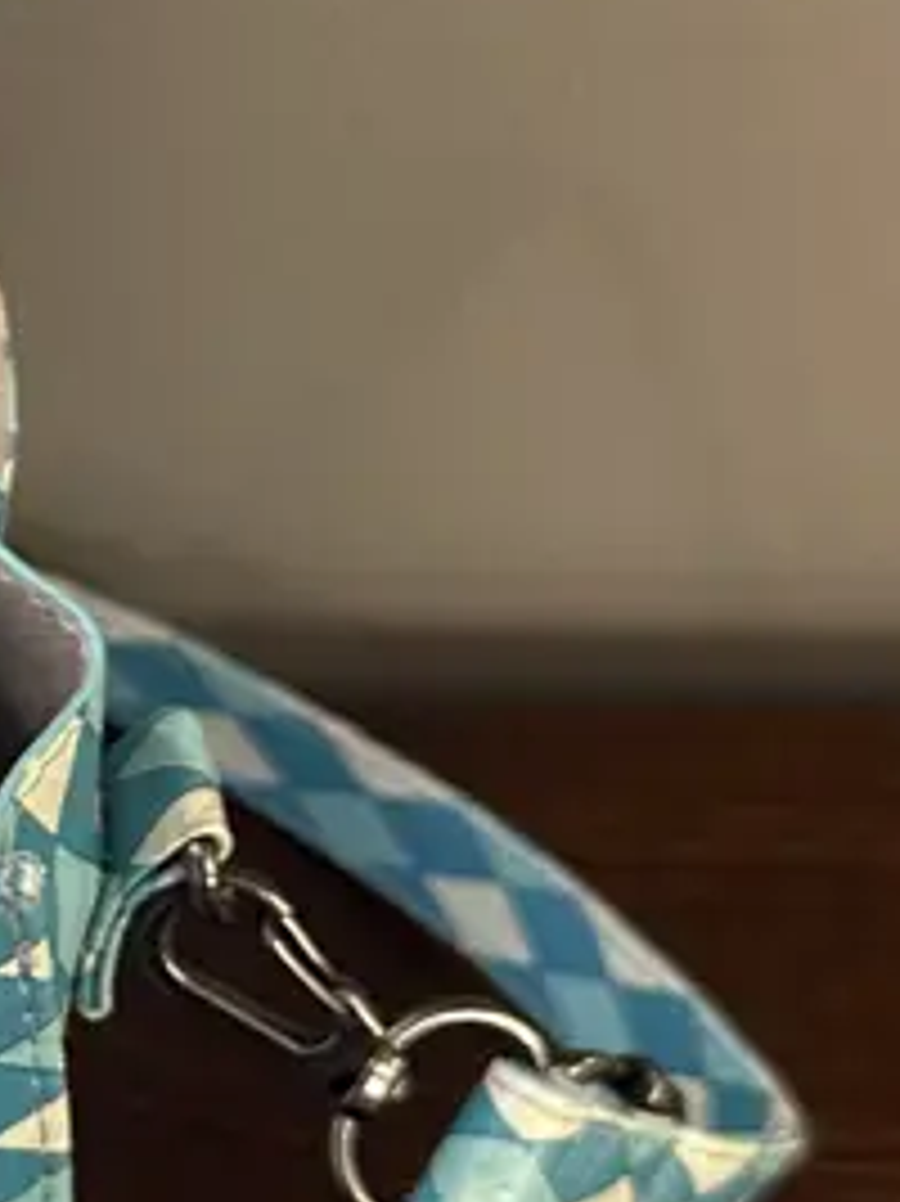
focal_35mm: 92
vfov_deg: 21.3
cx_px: -554
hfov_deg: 14.6
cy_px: 653
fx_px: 3192
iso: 320
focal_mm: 6.86
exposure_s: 1/50
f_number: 1.78
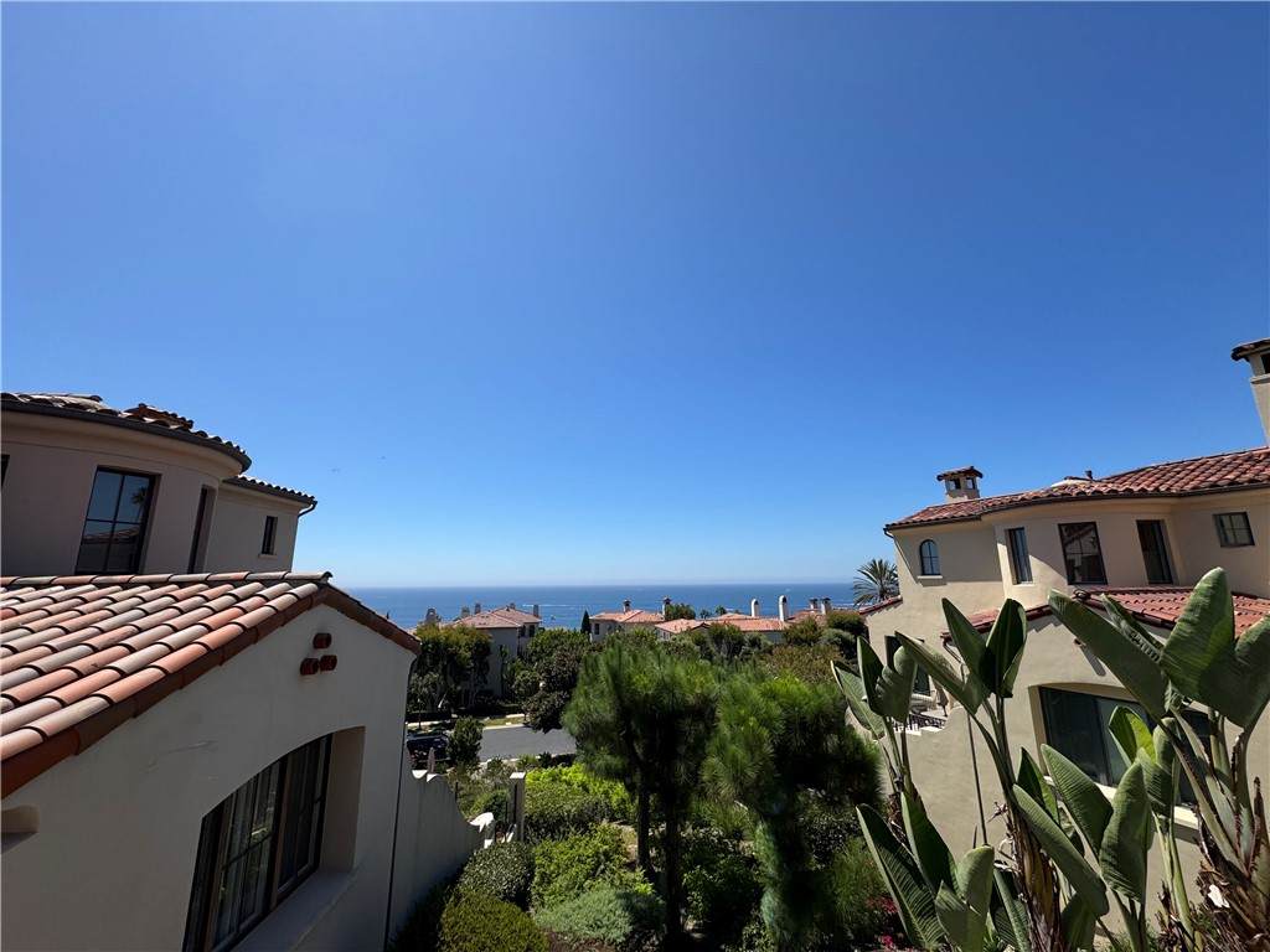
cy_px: 476
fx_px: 514
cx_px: 635
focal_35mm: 14
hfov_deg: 102.1
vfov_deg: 85.7
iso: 50
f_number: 2.2
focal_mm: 2.22
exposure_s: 1/2874
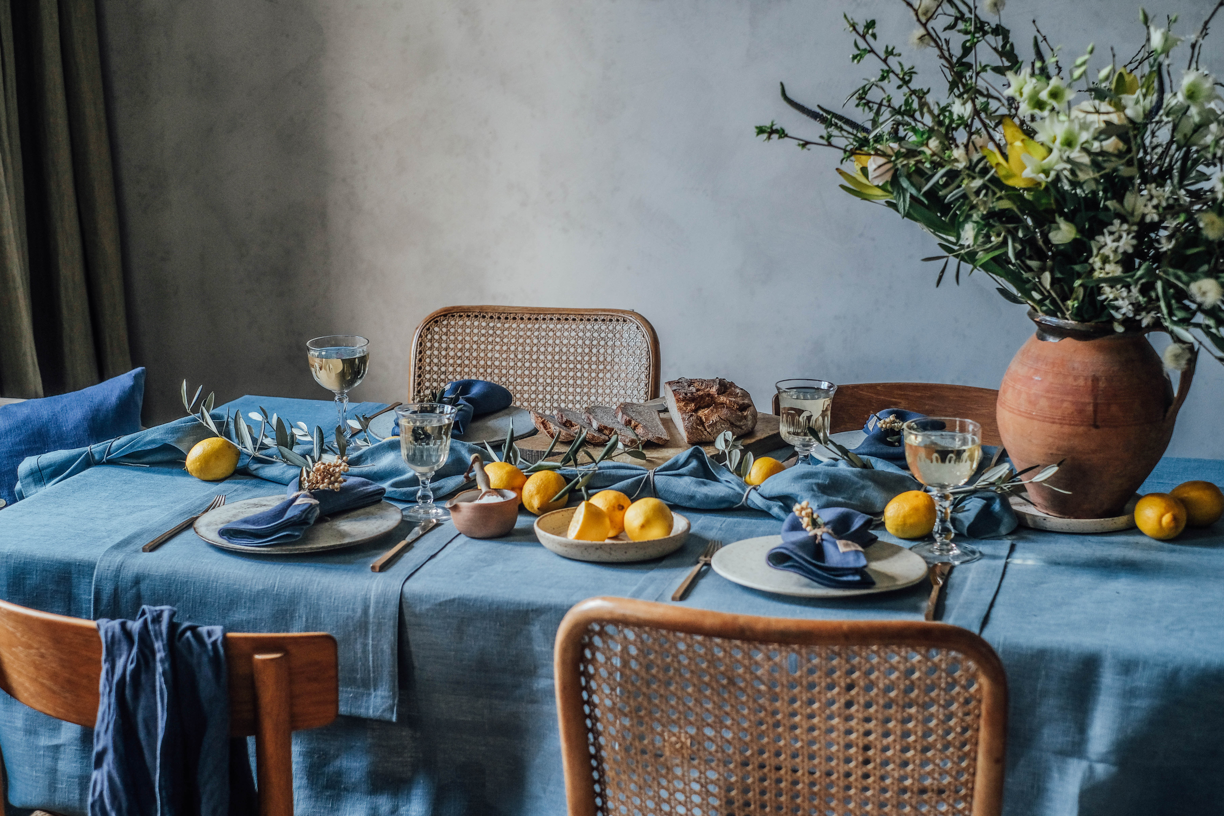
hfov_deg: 37.5
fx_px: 1802
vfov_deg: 25.5
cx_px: 612
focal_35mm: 53
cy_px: 408
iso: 640
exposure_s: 1/125
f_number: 2.8
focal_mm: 35
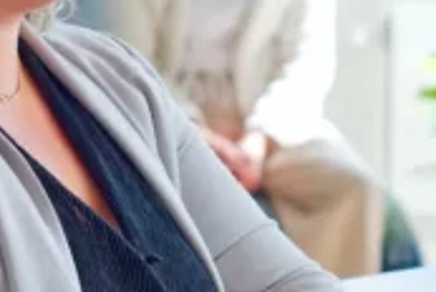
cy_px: 19
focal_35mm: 222
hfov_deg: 9.3
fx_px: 2693
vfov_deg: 6.2
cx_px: 252
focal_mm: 50
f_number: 3.2
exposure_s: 1/800
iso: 400
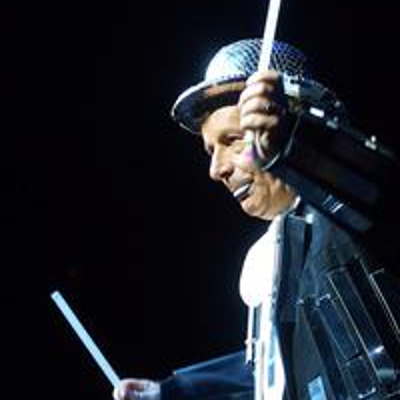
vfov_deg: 7.8
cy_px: 120
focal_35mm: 223
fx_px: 2915
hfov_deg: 7.8
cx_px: 210
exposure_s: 1/100
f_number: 2.8
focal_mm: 24
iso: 400
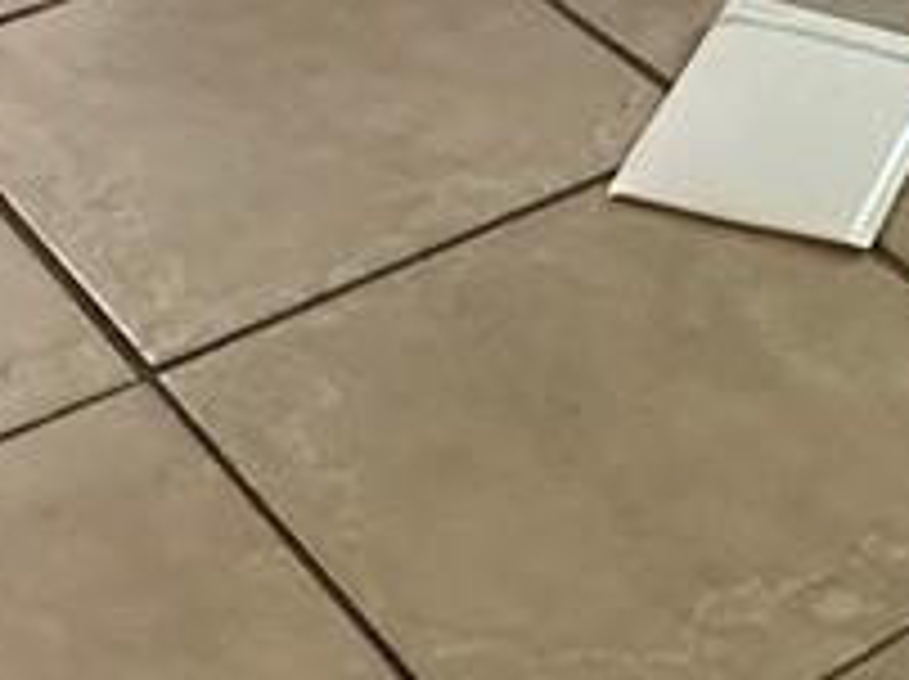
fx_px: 2911
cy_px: -1193
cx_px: 760
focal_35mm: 111
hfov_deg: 17.6
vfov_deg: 10.5
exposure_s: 1/60
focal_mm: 2.22
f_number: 2.2
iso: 250
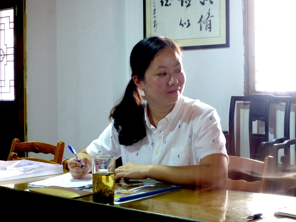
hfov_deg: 29.4
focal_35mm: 66
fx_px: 565
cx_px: 148
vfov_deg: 22.3
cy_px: 111
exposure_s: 1/5
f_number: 4.9
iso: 400
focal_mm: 11.7
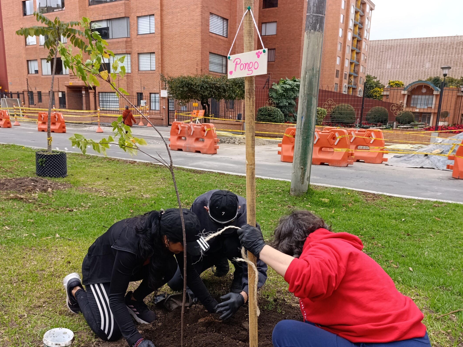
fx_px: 375
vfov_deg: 49.5
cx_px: 248
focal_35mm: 28
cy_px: 203
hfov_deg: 63.4
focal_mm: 6.14
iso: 50
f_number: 1.6
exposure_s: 1/168
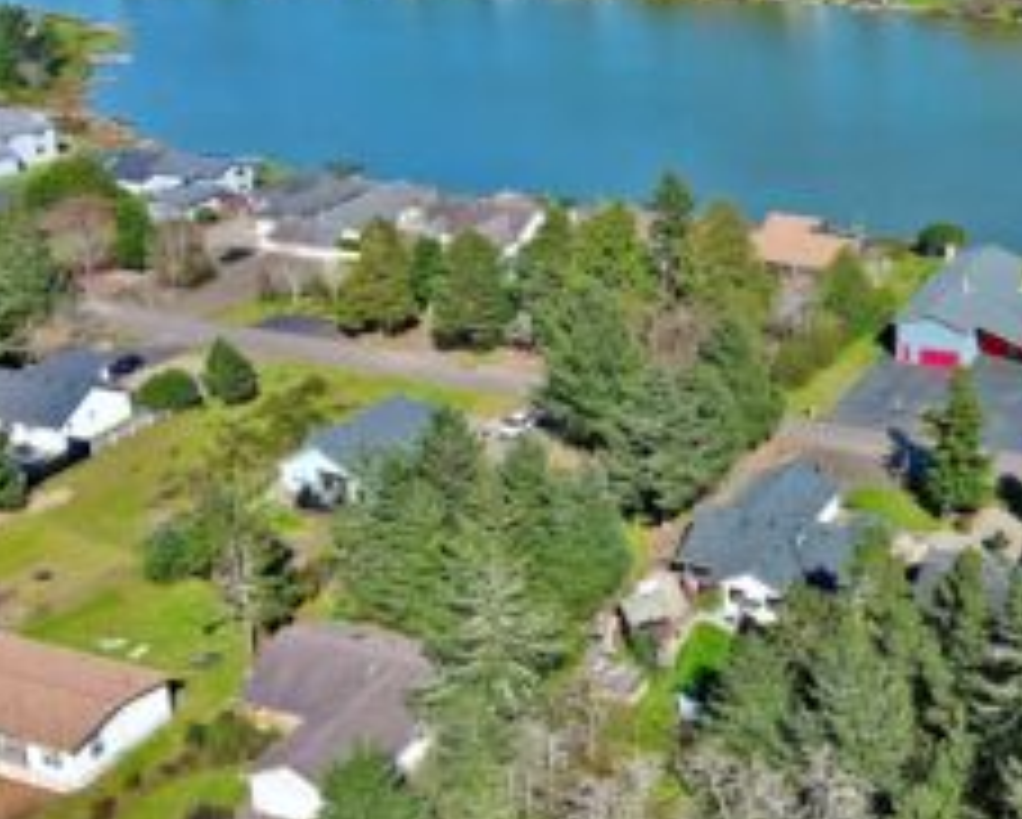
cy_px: 245
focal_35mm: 48
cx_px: 873
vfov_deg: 31.1
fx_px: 1453
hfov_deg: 36.8
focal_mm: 10.57
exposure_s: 1/1142
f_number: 2.8
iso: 100
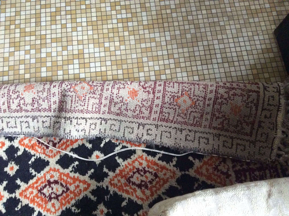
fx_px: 267
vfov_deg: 44.1
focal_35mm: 32
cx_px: 144
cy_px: 108
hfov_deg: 56.9
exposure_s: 1/17
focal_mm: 3.3
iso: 320
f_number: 2.4
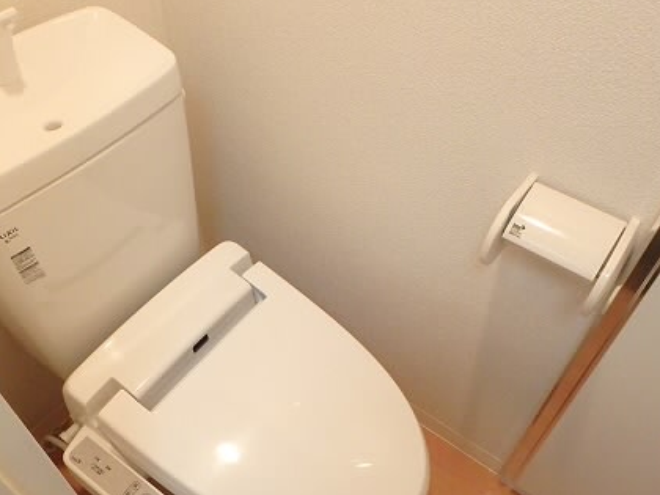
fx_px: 572
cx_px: 319
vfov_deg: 46.7
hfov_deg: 60.0
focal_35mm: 30
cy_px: 278
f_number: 3.5
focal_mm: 3.7
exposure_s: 1/50
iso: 800
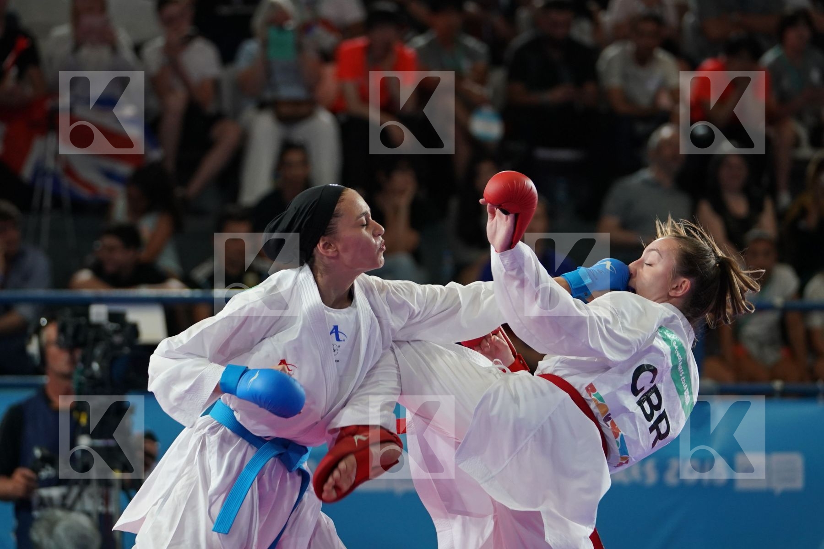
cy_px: 274
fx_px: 4875
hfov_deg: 9.7
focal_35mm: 213
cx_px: 412
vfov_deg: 6.4
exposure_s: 1/1000
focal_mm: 142
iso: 1250
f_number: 2.8
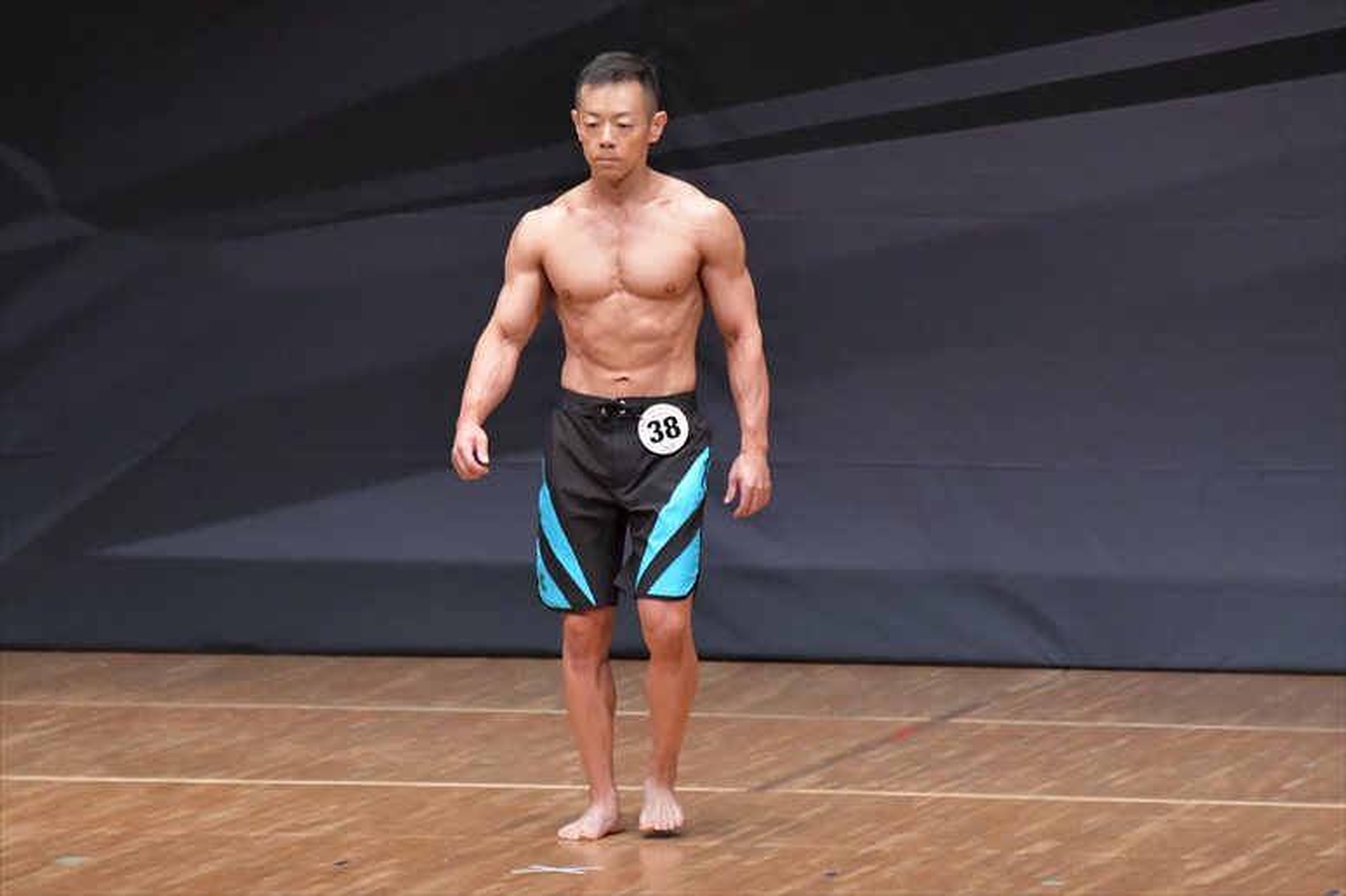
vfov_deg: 4.4
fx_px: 11772
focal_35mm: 315
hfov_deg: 6.5
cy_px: 448
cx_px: 673
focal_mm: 210
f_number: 5.6
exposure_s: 1/400
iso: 6400
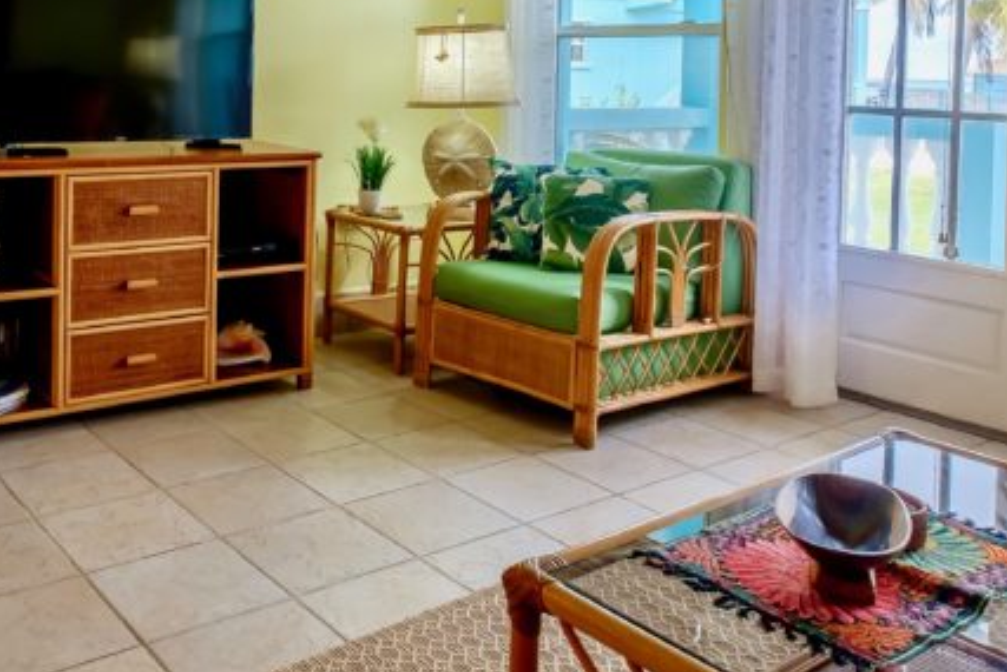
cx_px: 363
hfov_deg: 52.4
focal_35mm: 36
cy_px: 86
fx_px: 1007
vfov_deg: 35.1
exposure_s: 1/90
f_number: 5.6
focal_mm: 10
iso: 200
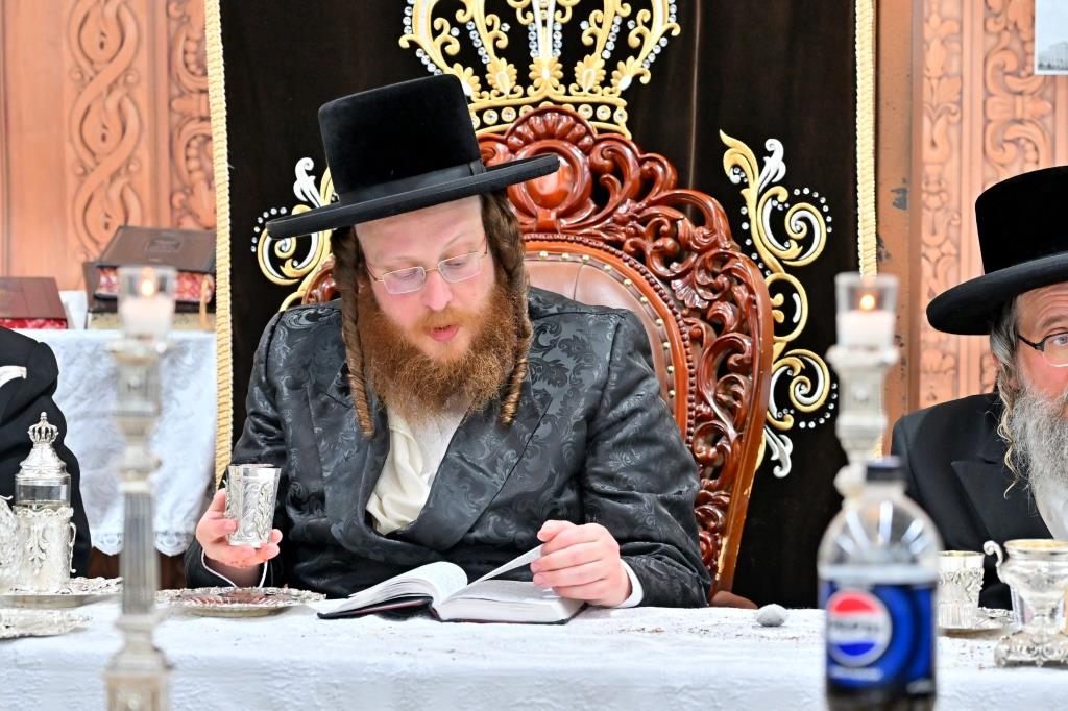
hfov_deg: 14.0
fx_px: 4359
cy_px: 356
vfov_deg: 9.3
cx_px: 534
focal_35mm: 147
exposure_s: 1/200
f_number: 4
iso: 800
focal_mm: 98
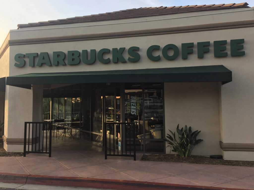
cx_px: 127
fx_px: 213
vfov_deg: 48.2
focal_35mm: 29
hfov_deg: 61.7
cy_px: 95
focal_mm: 4.15
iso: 32
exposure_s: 1/359
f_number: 2.2
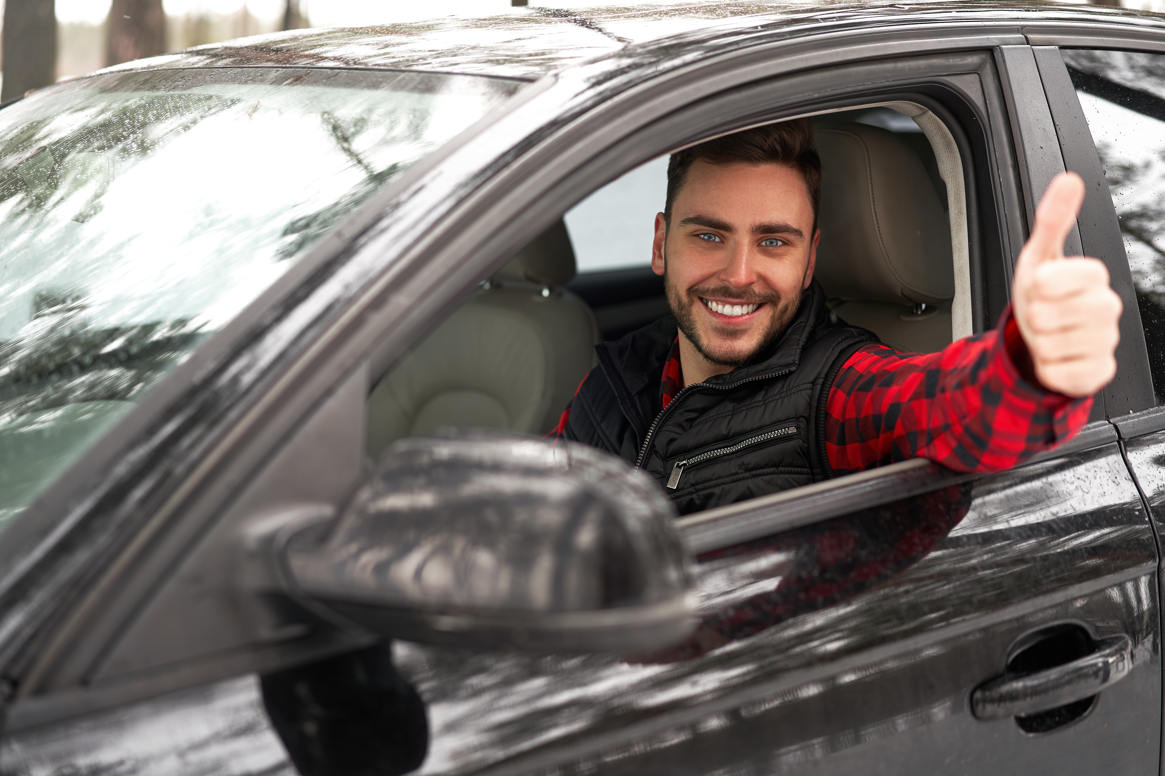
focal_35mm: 55
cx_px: 582
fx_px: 1780
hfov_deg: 36.2
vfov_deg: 24.6
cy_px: 388
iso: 100
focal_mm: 55
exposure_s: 1/160
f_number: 2.2
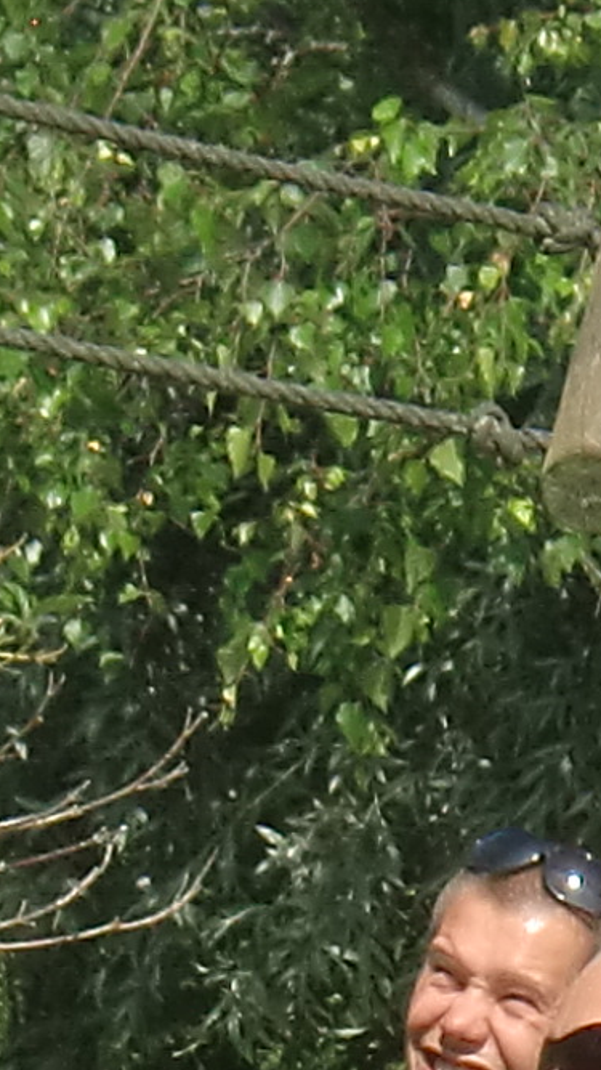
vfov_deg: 4.5
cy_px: 1269
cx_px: 446
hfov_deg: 2.5
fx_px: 13519
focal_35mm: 477
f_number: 4.7
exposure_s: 1/500
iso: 64
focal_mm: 13.02
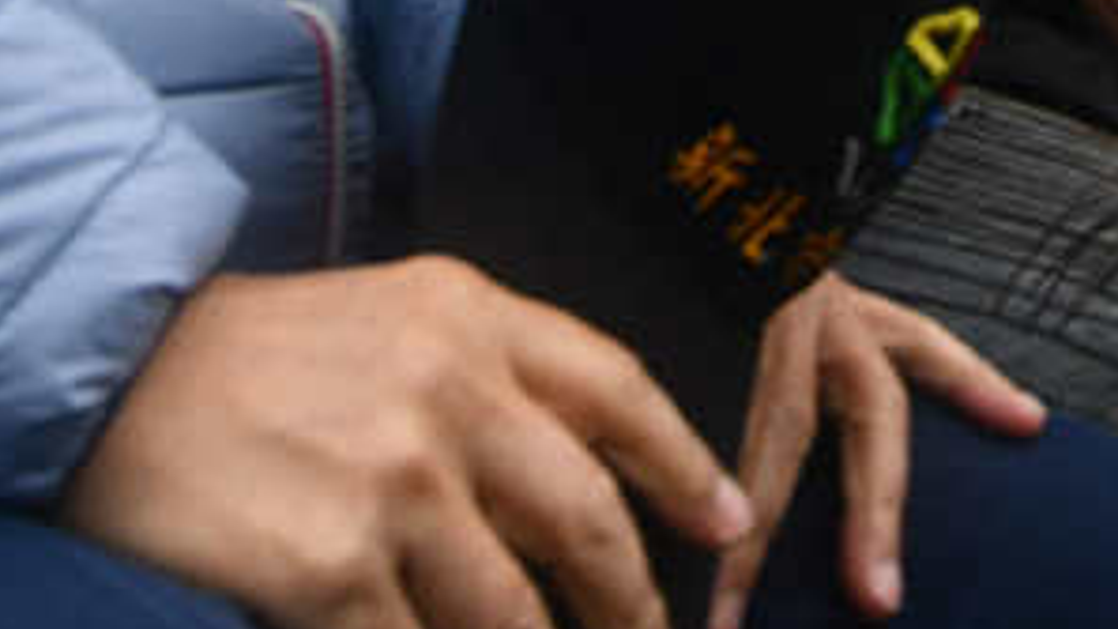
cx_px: 798
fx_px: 3853
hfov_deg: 16.4
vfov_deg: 7.1
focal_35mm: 130
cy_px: -1844
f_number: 5.6
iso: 64
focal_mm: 18
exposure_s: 1/160
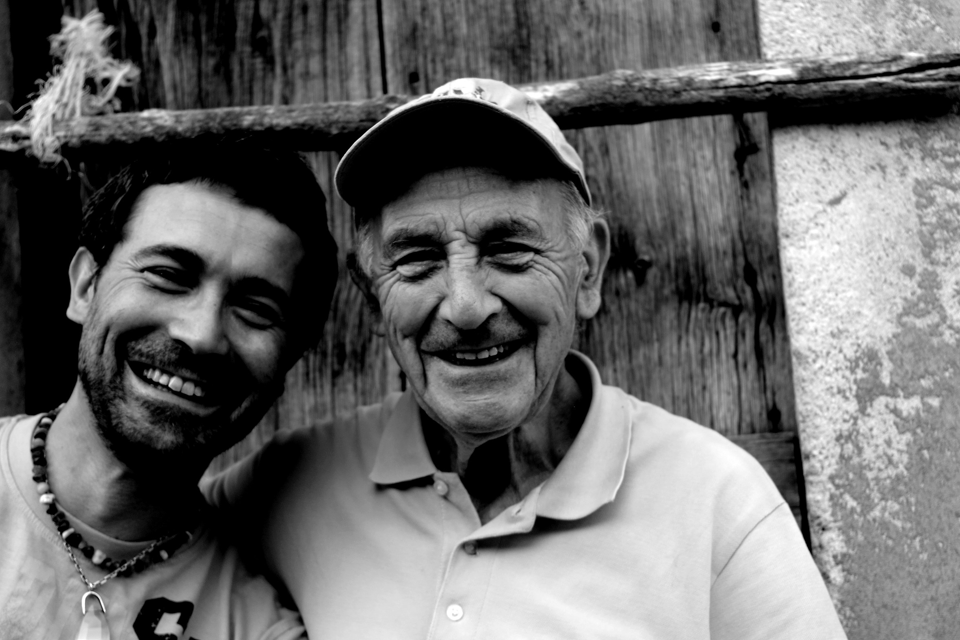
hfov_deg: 31.0
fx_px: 1733
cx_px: 479
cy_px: 319
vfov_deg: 20.9
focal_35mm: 65
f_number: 4.5
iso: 200
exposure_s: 1/25
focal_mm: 42.5
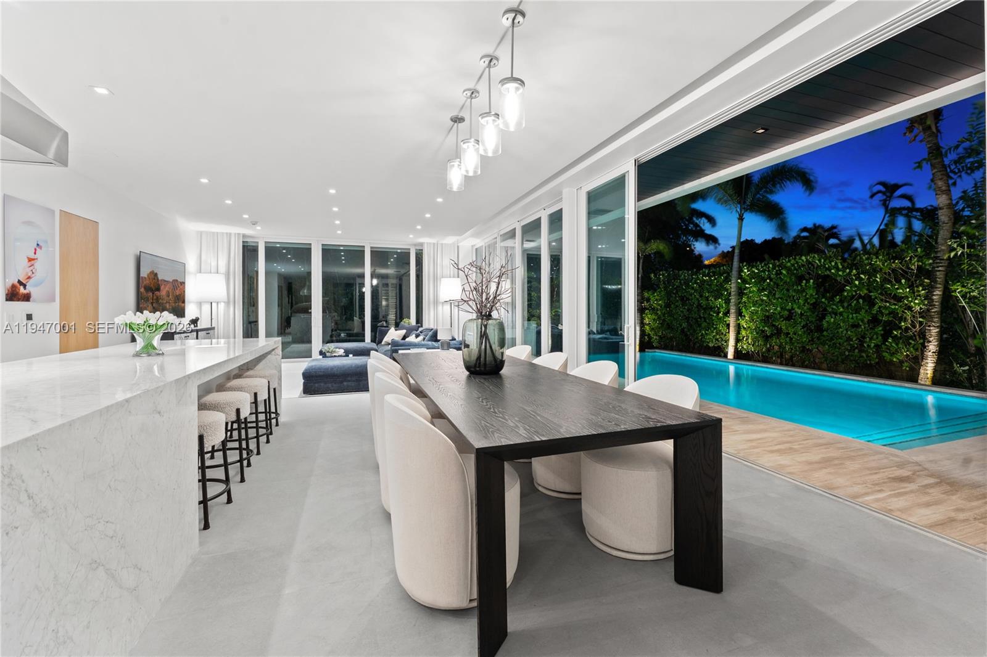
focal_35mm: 14
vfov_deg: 81.2
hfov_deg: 104.3
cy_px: 328
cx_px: 494
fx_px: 384
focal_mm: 14
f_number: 9
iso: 100
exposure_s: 8
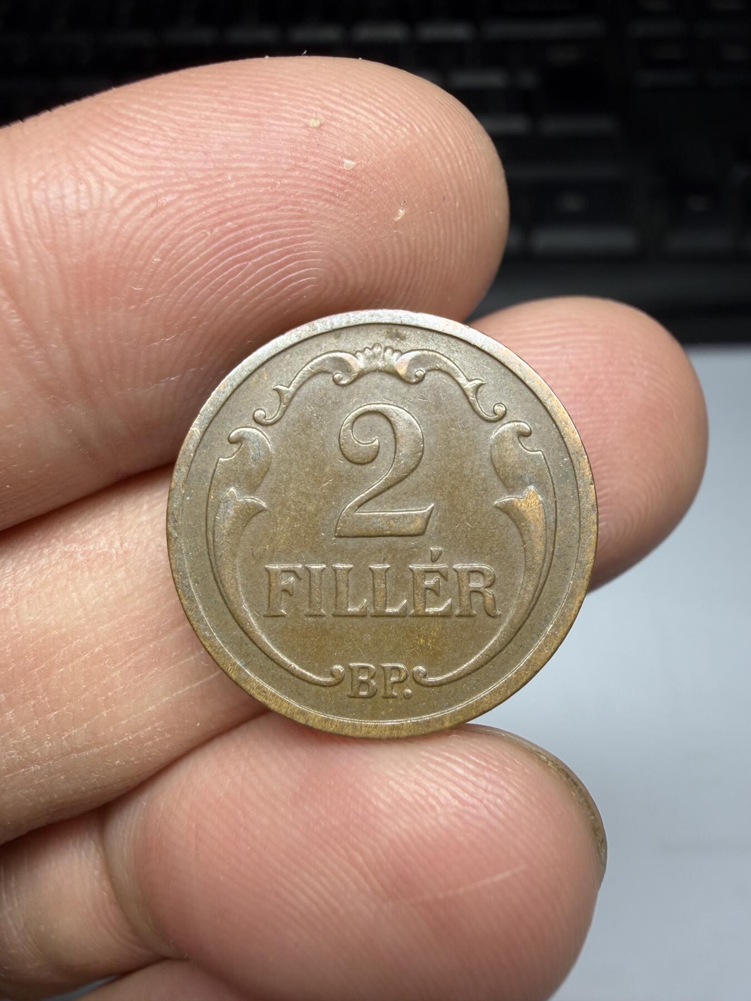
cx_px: 376
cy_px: 500
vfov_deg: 67.3
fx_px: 752
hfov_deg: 53.1
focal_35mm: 26
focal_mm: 2.22
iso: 50
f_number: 2.2
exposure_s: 1/121
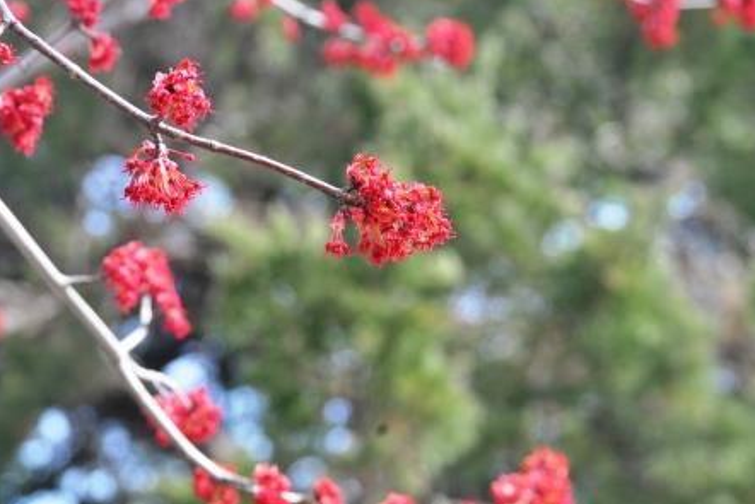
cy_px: 251
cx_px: 379
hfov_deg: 12.9
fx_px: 3346
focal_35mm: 160
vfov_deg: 8.6
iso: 400
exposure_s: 1/200
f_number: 7.1
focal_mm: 105
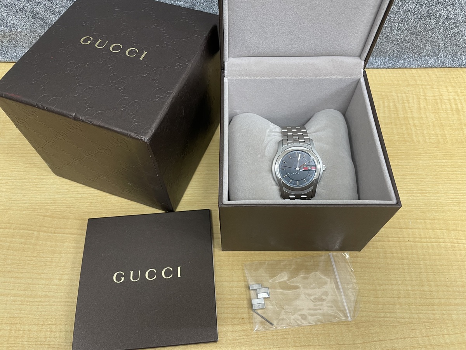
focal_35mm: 26
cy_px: 175
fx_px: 350
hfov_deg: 67.3
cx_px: 233
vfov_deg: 53.1
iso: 160
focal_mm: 4.2
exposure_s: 1/60
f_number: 1.6
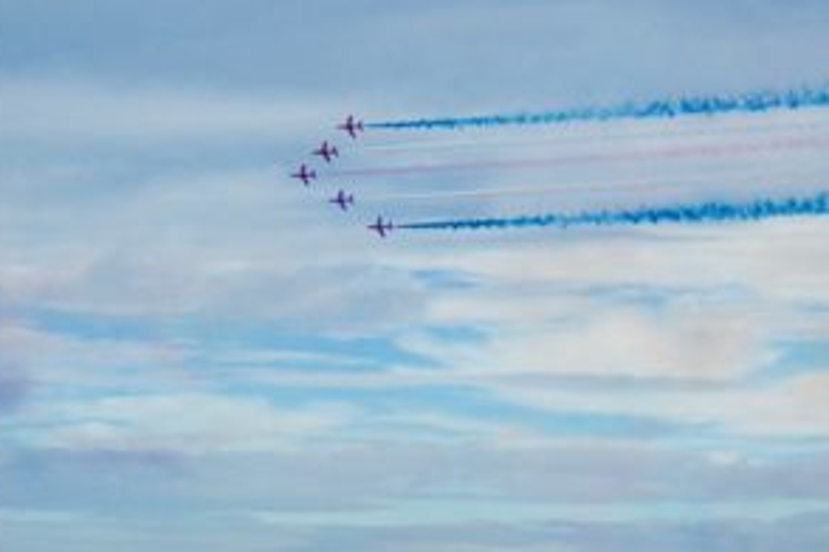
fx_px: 2710
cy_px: 169
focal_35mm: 118
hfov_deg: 17.4
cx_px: 324
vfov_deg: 11.6
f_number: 5.6
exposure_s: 1/1000
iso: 220
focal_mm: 55
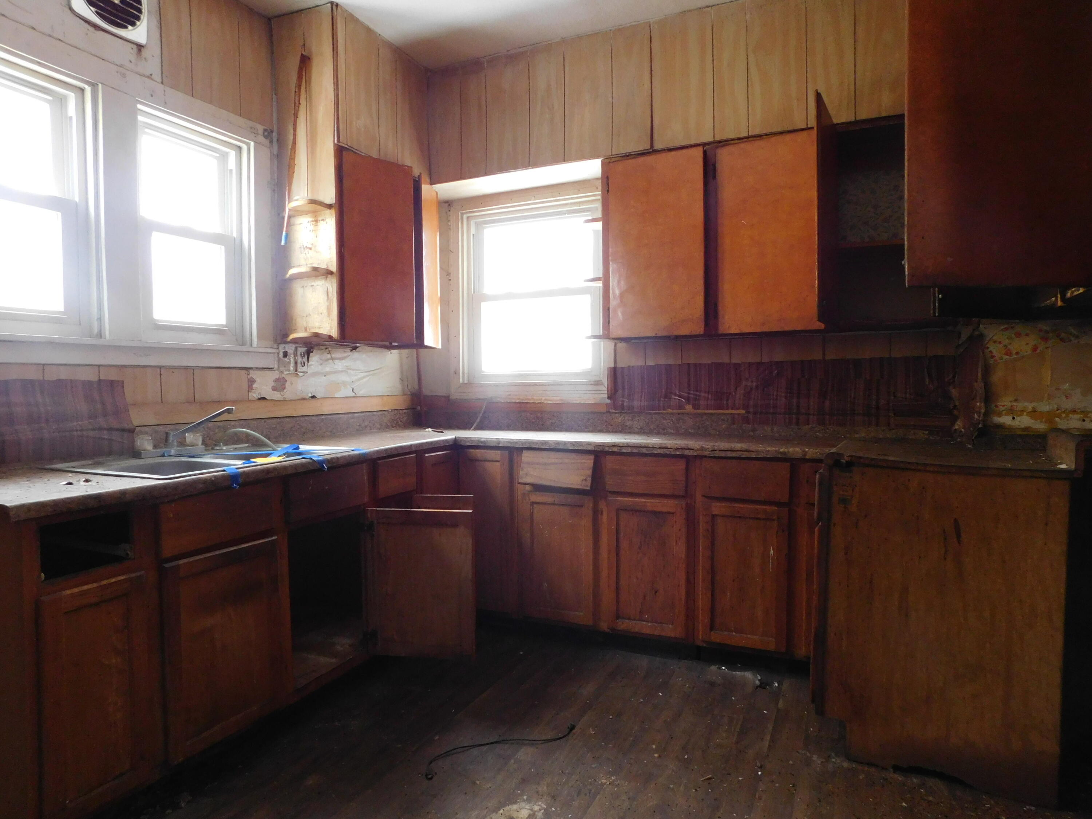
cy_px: 410
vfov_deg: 58.9
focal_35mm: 23
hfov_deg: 73.9
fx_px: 726
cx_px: 546
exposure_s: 1/25
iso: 400
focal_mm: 4
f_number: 3
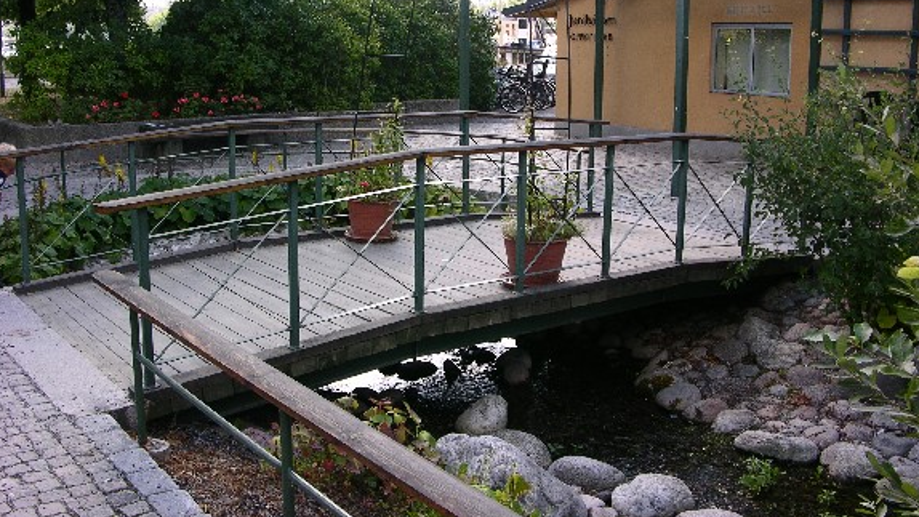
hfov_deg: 51.6
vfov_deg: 30.3
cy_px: 189
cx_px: 454
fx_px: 950
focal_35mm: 39
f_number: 5
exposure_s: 1/67.5
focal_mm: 9
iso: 50
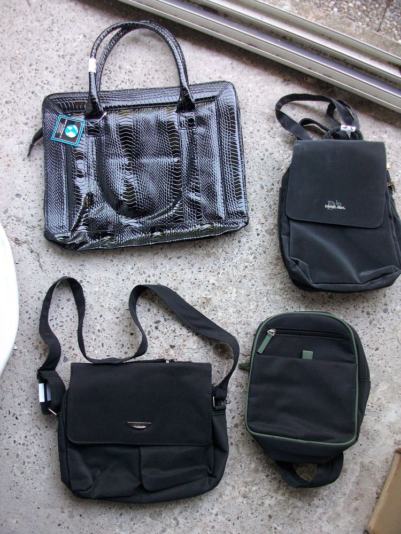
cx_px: 200
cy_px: 267
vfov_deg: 56.8
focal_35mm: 32
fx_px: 494
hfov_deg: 44.2
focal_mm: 5.7
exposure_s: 1/40
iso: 151
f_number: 2.9
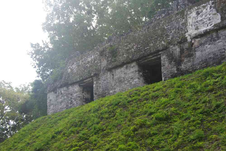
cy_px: 76
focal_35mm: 64
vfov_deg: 21.2
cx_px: 113
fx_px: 402
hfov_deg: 31.4
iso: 400
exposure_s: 1/80
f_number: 7.1
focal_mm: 42.5
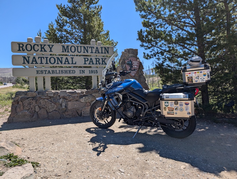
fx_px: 165
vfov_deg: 56.9
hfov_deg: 71.5
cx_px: 118
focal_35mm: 24
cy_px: 90
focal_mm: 6.9
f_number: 1.68
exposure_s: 1/877
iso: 20
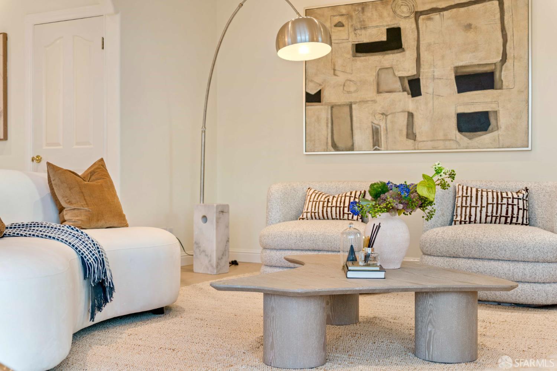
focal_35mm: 46
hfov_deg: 42.7
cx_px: 278
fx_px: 712
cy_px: 186
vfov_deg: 29.2
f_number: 4
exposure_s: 1/30
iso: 250
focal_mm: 46
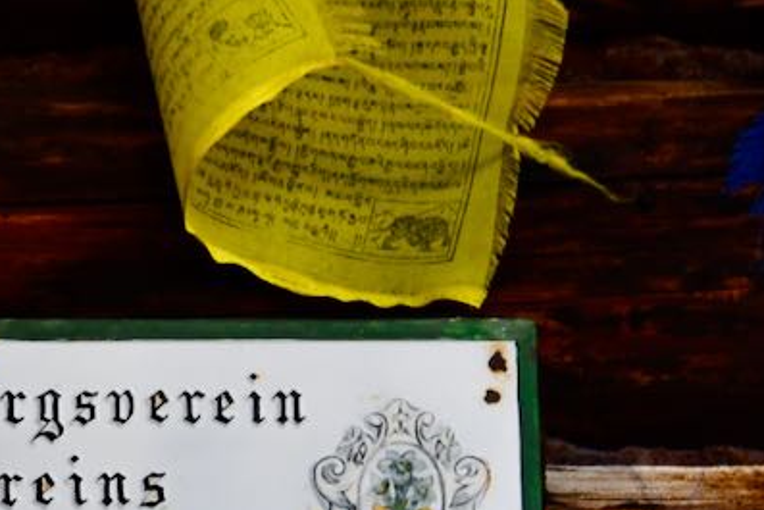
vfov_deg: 4.0
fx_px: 7239
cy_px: 566
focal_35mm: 341
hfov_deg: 6.0
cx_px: -225
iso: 1000
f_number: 5
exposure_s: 1/125
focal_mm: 82
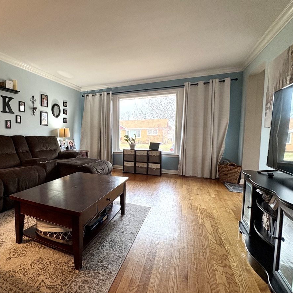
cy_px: 146
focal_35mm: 20
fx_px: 192
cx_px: 75
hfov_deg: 70.0
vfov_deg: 74.8
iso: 250
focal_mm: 2.22
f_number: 2.2
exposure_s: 1/60
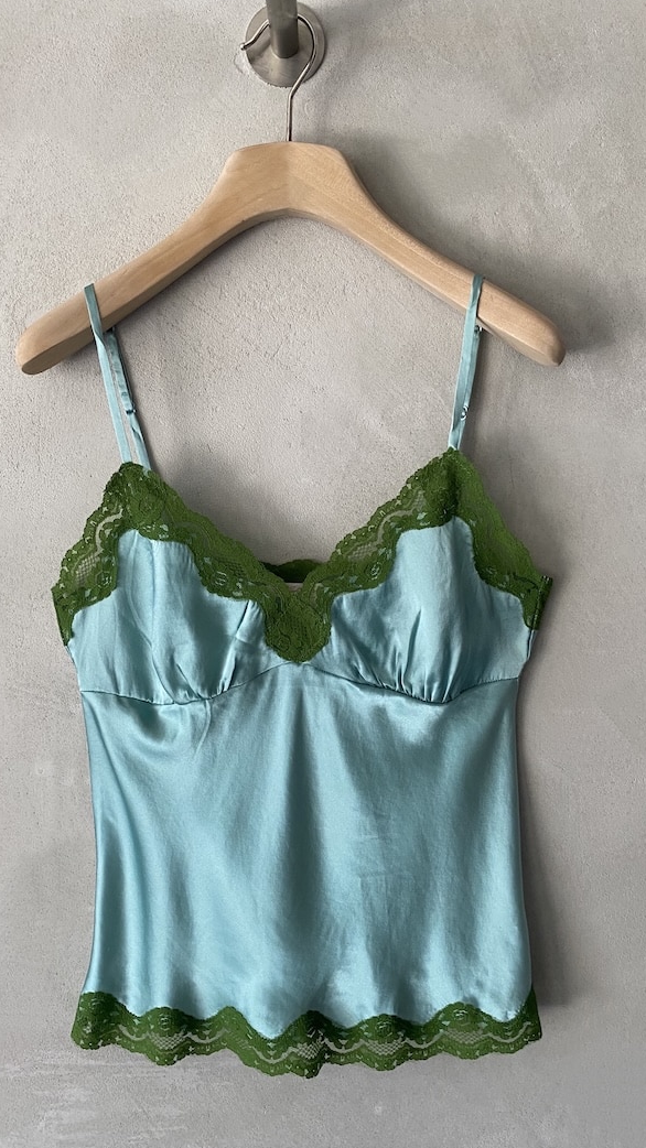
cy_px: 580
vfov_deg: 66.1
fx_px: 883
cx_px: 306
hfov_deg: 40.2
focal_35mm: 29
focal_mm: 4.25
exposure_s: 1/90
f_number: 1.8
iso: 125
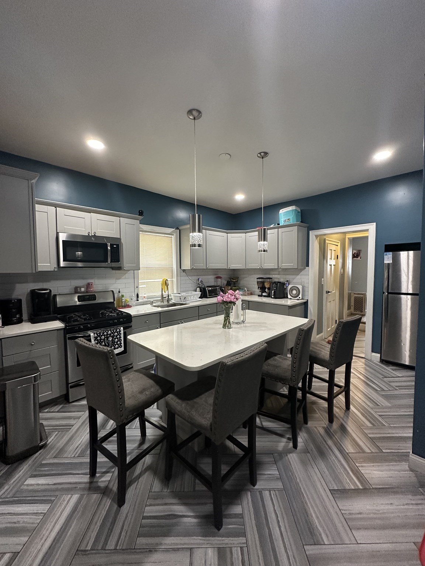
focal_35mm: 14
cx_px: 212
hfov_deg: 85.7
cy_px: 283
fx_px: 229
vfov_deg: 102.1
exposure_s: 1/60
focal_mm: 2.22
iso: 250
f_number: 2.2
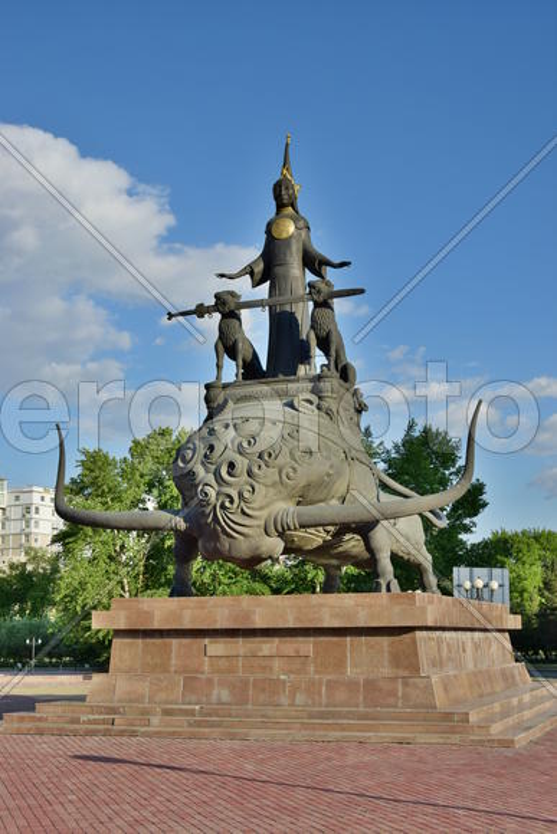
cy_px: 417
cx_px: 278
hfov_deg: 28.1
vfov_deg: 41.1
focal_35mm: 48
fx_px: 1113
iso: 100
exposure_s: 1/200
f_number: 6.3
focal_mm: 32
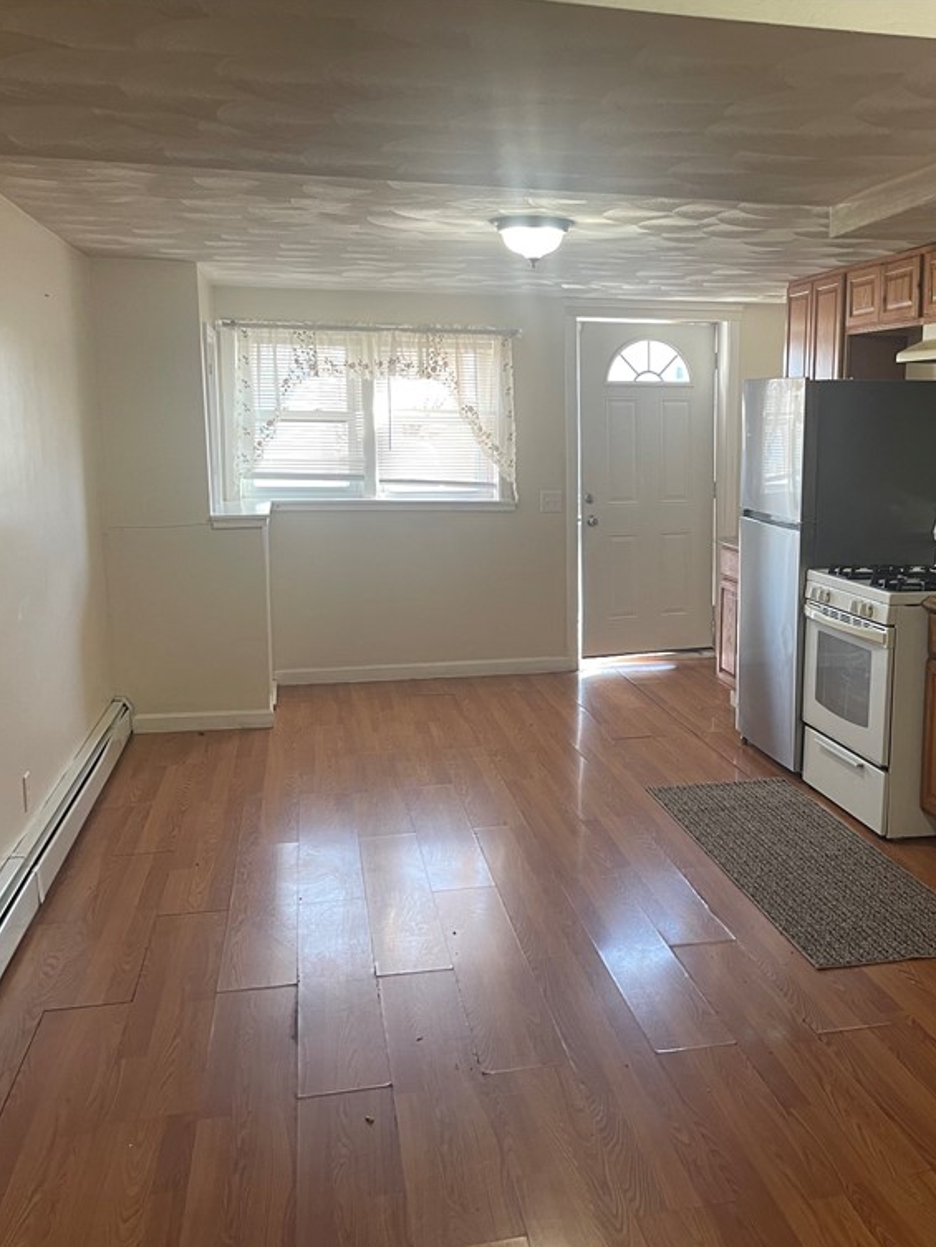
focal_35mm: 34
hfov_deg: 41.0
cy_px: 631
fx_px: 1225
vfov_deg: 53.9
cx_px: 654
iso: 125
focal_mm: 5.1
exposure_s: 1/60
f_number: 1.6
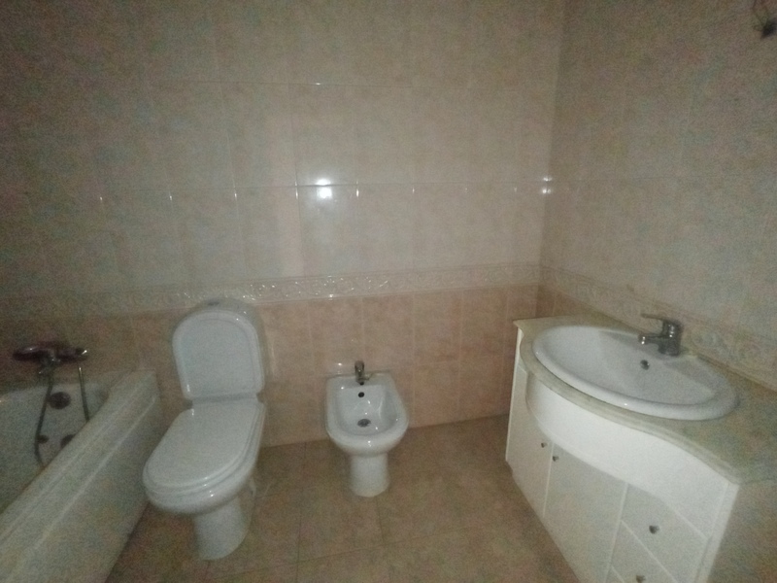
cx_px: 388
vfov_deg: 81.7
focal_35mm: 15
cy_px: 292
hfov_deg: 98.2
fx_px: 337
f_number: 2.2
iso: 3366
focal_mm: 1.65
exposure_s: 1/14.3
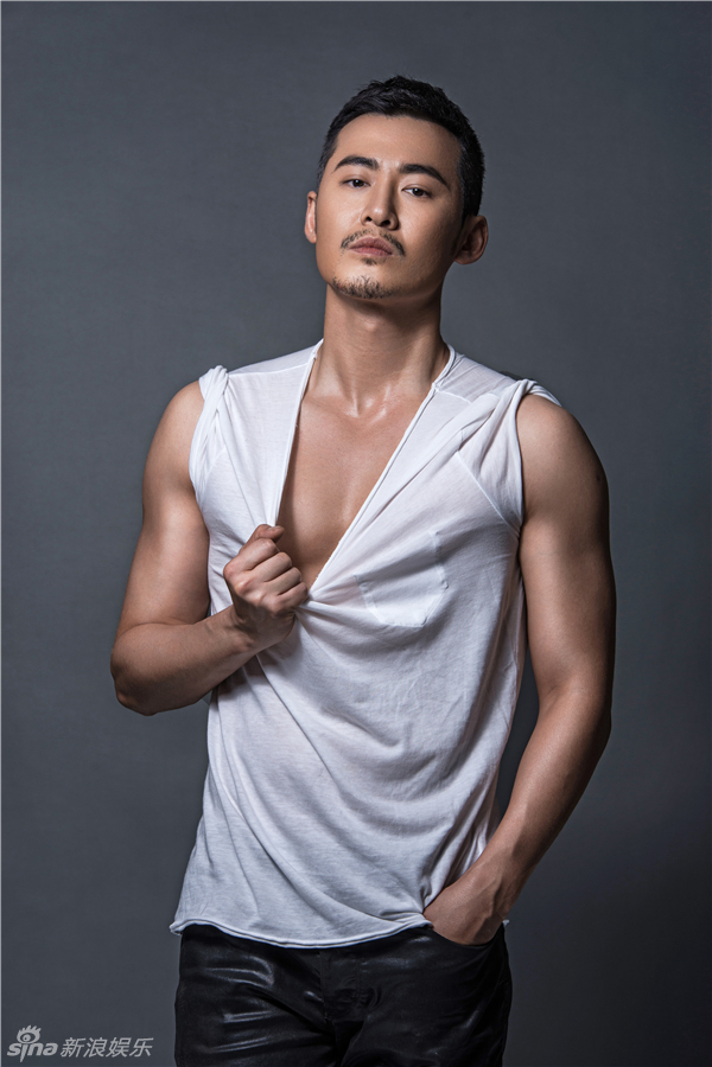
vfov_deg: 19.5
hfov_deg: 13.0
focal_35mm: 105
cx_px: 356
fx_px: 3115
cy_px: 534
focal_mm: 105
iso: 50
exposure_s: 1/125
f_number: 8
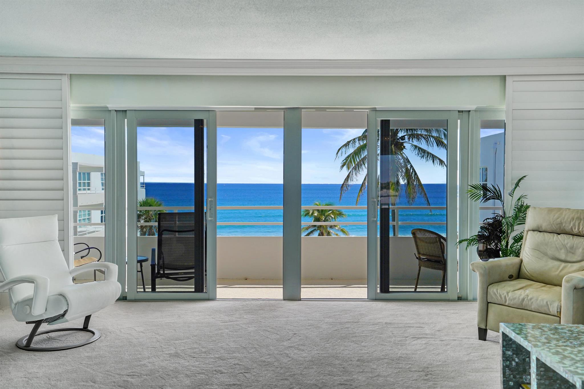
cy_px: 194
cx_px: 292
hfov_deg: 54.4
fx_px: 568
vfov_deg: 37.8
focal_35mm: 35
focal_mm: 35
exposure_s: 1/2500
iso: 800
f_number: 3.5
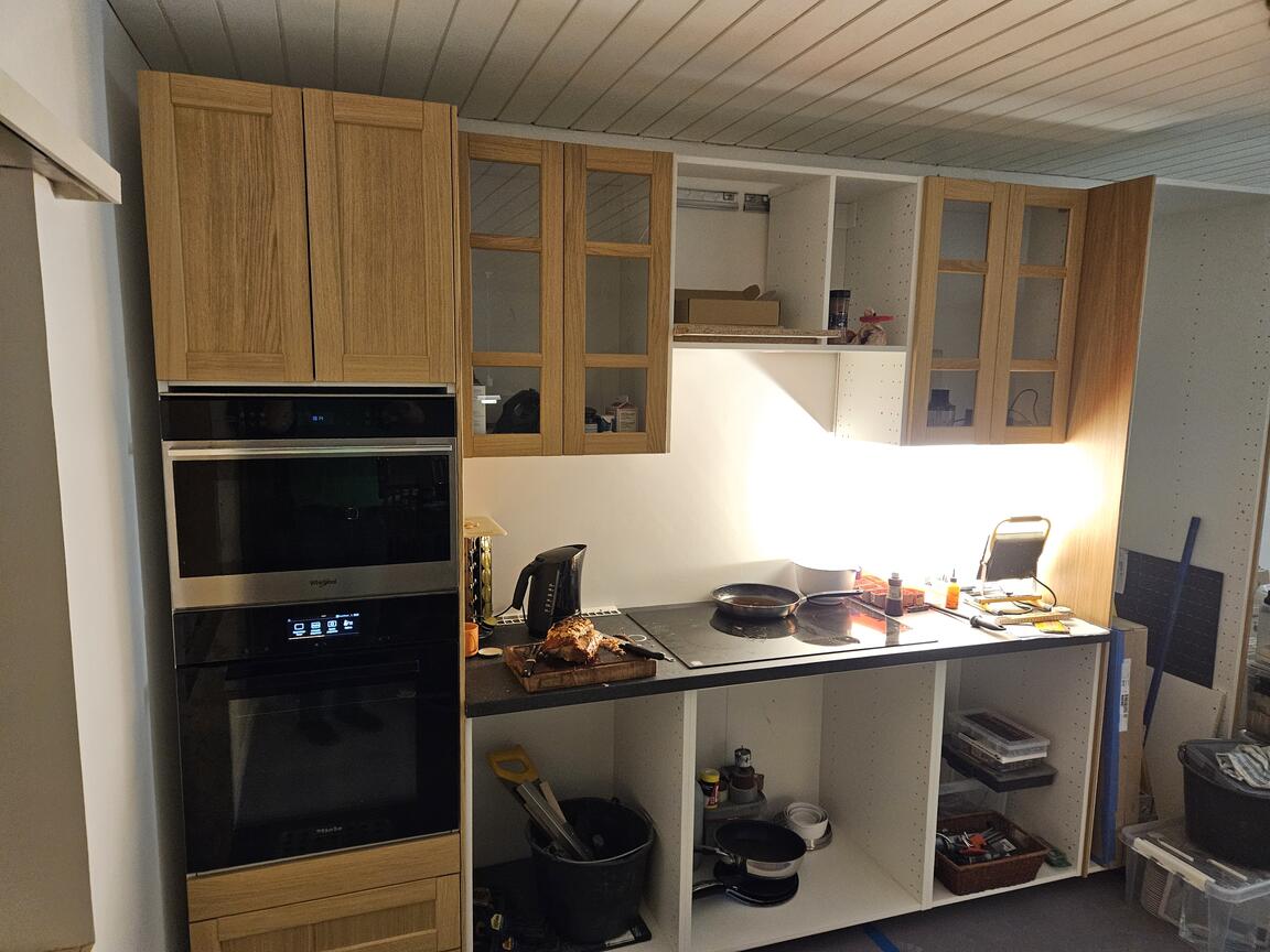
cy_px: 476
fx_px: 844
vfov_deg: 58.9
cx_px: 635
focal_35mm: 23
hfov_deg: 73.9
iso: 500
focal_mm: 5.4
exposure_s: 1/100
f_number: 1.8
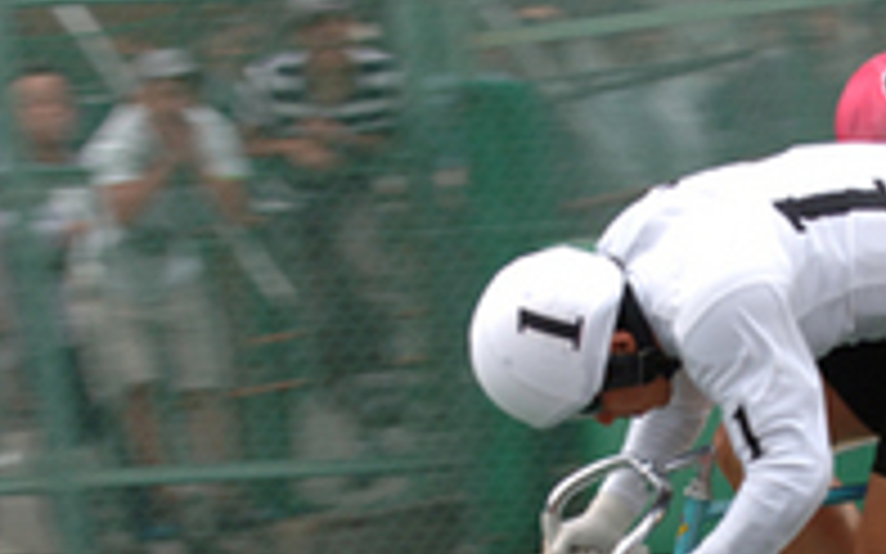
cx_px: 801
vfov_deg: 5.0
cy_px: 480
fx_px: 6329
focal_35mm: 262
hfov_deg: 8.0
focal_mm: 75
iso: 640
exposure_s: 1/320
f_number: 5.3
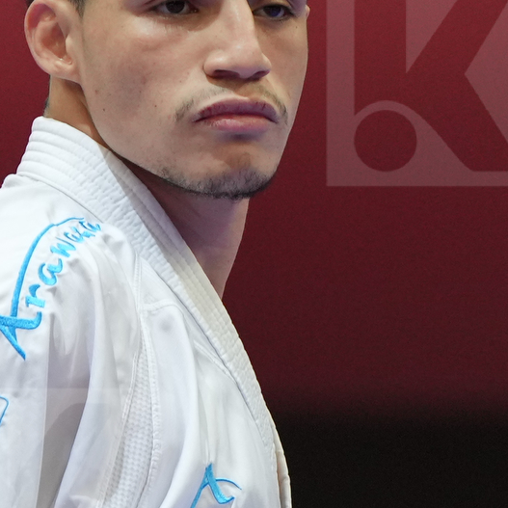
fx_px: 16055
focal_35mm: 967
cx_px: 437
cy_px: 496
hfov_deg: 1.8
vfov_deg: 1.8
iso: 1250
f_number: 2.8
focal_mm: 160
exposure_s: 1/1000
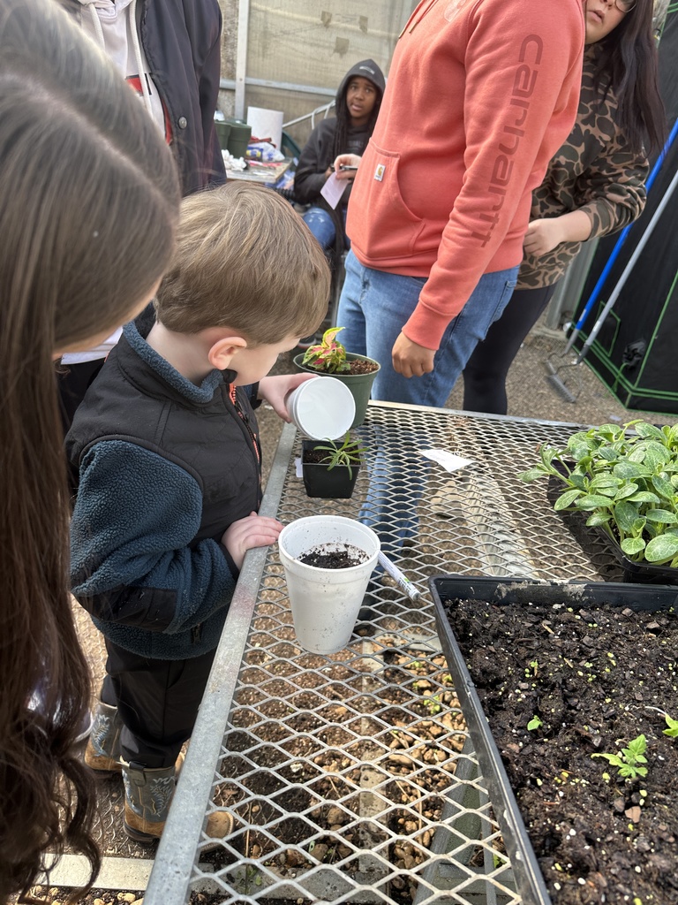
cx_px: 339
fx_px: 627
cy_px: 452
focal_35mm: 24
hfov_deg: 56.8
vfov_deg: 71.6
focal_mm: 6.86
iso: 64
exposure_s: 1/120
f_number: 1.78
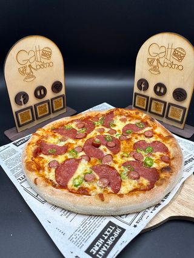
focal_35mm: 24
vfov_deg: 71.6
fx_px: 179
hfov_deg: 56.8
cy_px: 129
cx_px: 97
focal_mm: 6.76
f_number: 1.78
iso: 80
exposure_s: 1/423
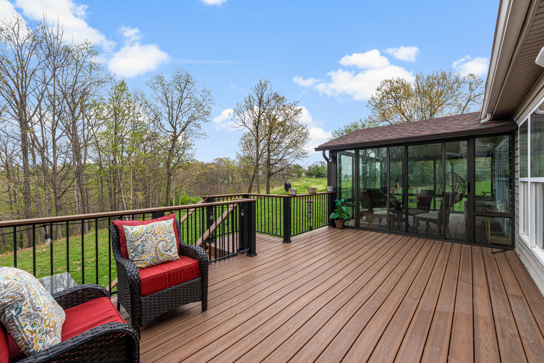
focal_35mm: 15
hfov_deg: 100.4
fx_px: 227
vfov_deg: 77.3
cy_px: 182
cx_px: 272
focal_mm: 10
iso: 400
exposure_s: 1/640
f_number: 8
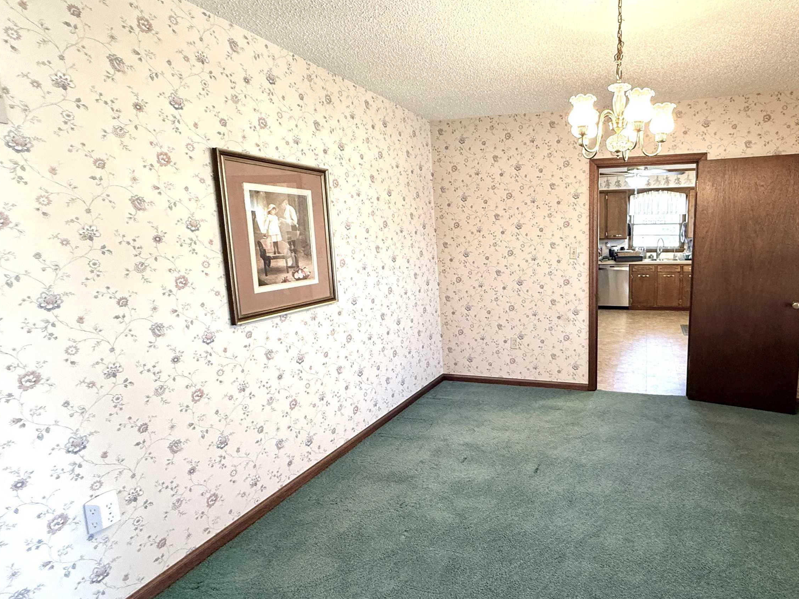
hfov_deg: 81.6
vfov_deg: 68.7
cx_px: 537
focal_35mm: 19
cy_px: 294
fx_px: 439
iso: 250
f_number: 2.2
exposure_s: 1/60
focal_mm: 2.22
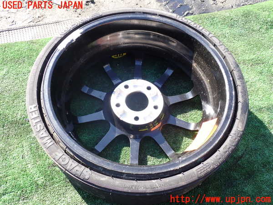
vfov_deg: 46.8
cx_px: 136
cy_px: 102
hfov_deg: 60.0
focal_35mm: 30
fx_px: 237
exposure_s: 1/160
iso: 100
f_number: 3.2
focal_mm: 5.4
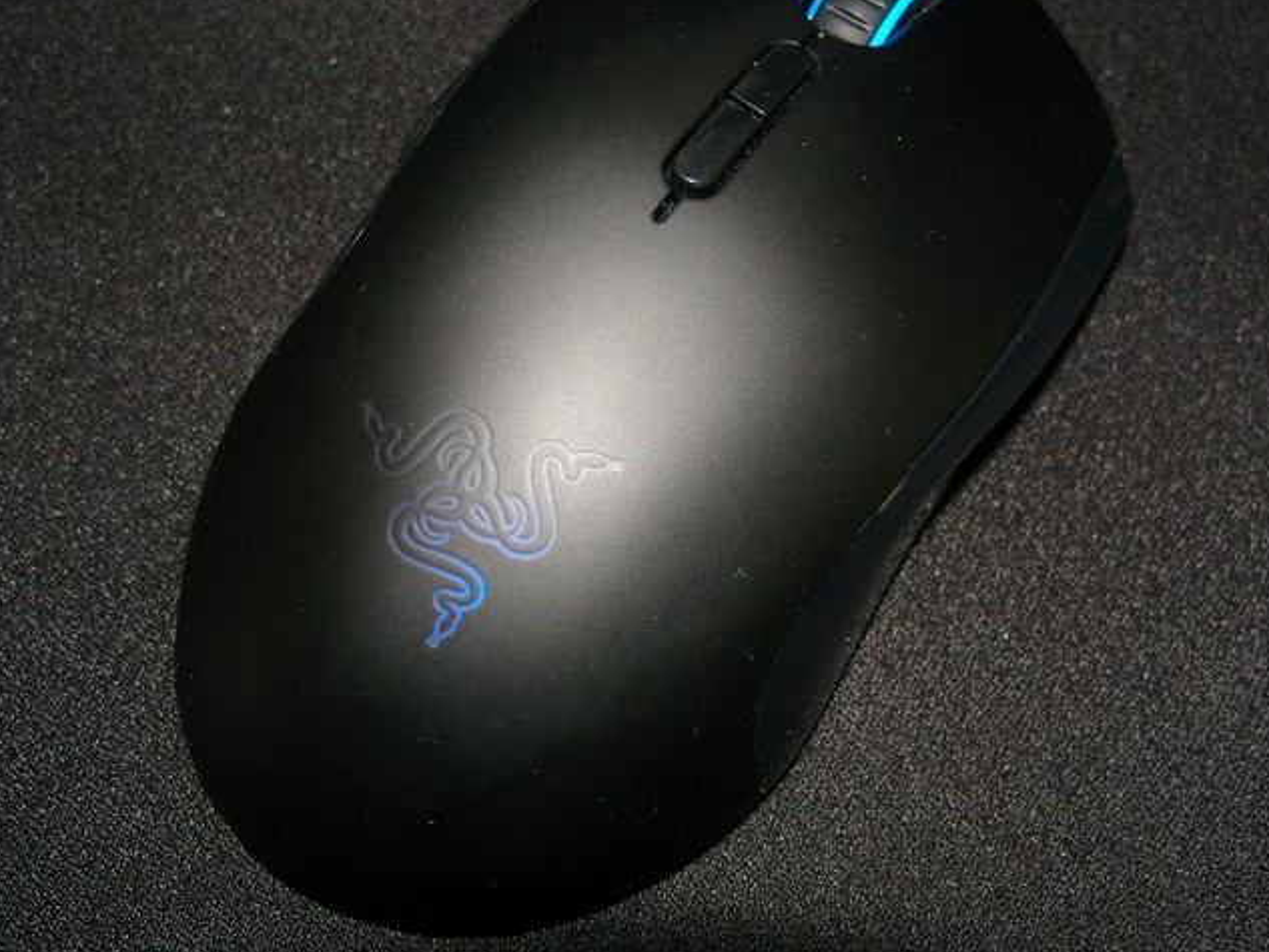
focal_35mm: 48
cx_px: 658
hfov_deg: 39.6
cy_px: 367
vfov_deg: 30.2
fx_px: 1760
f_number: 2.8
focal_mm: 7.8
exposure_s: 1/40
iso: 80
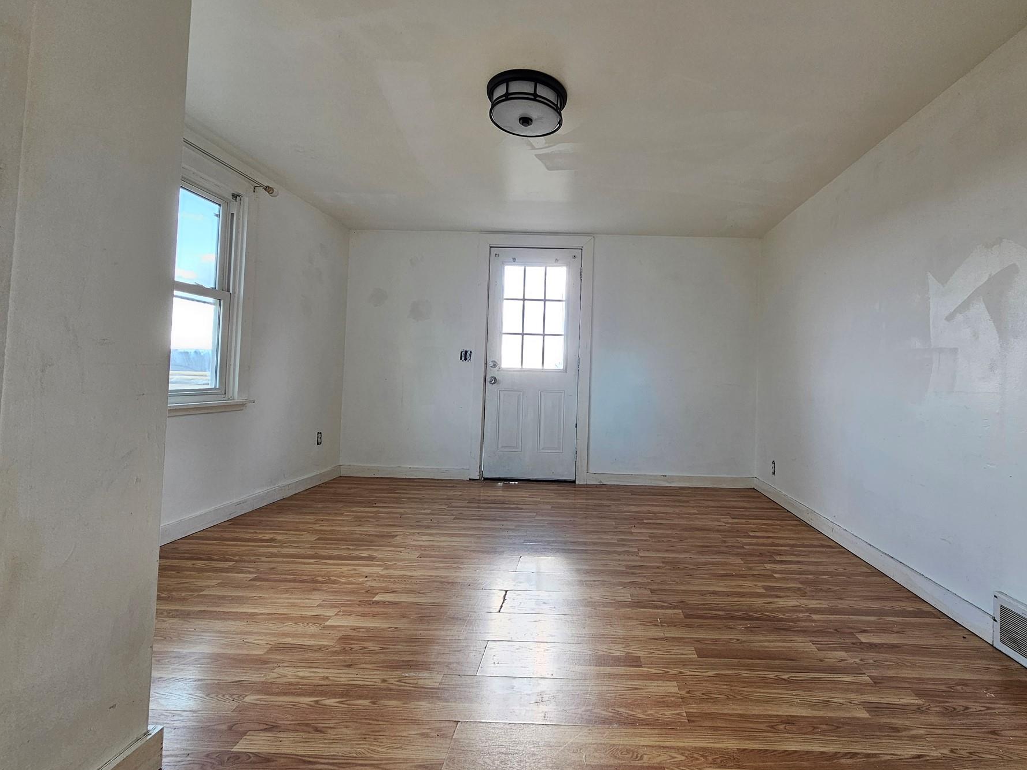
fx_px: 445
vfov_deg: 81.6
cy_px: 359
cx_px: 573
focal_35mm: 15
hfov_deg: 97.7
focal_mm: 2.2
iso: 80
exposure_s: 1/120
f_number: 2.2
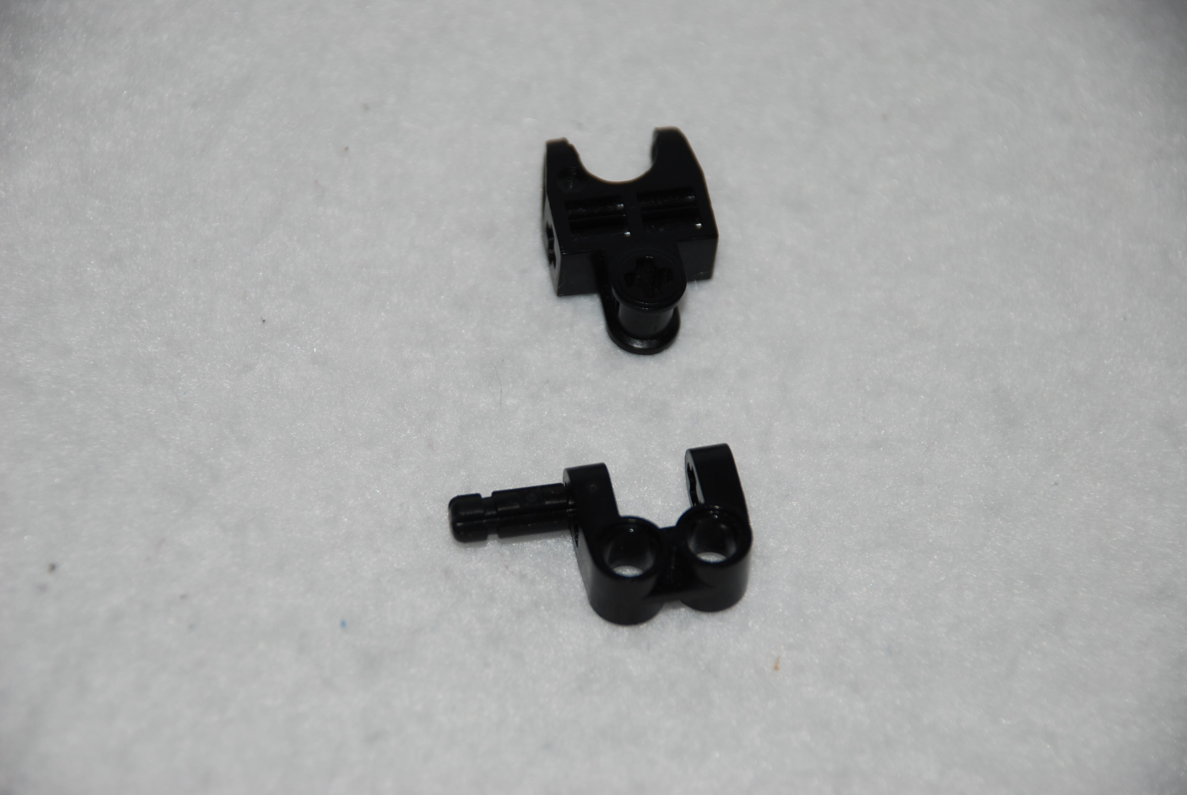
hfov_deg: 11.4
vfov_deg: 7.7
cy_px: 398
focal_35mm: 180
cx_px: 594
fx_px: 5942
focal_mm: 120
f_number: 5.6
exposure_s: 1/60
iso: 100
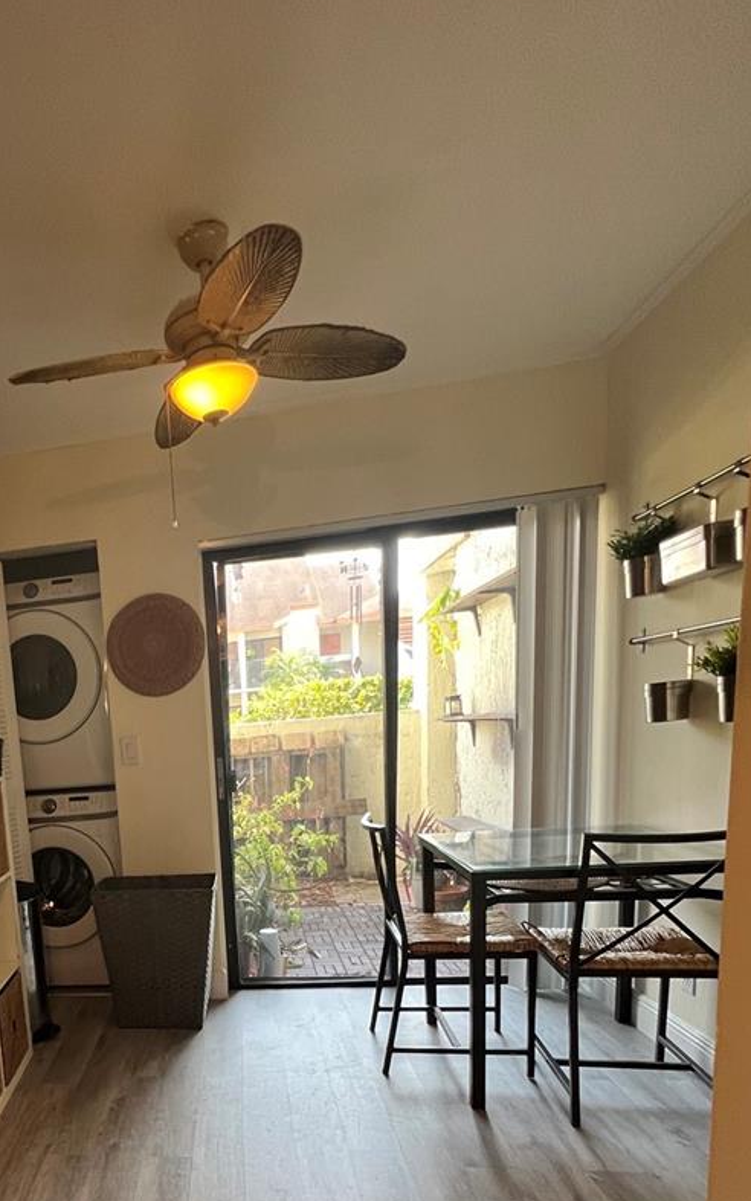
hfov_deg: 51.6
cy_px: 867
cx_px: 98
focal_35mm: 21
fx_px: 688
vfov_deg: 77.5
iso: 160
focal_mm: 1.57
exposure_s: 1/60
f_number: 1.8
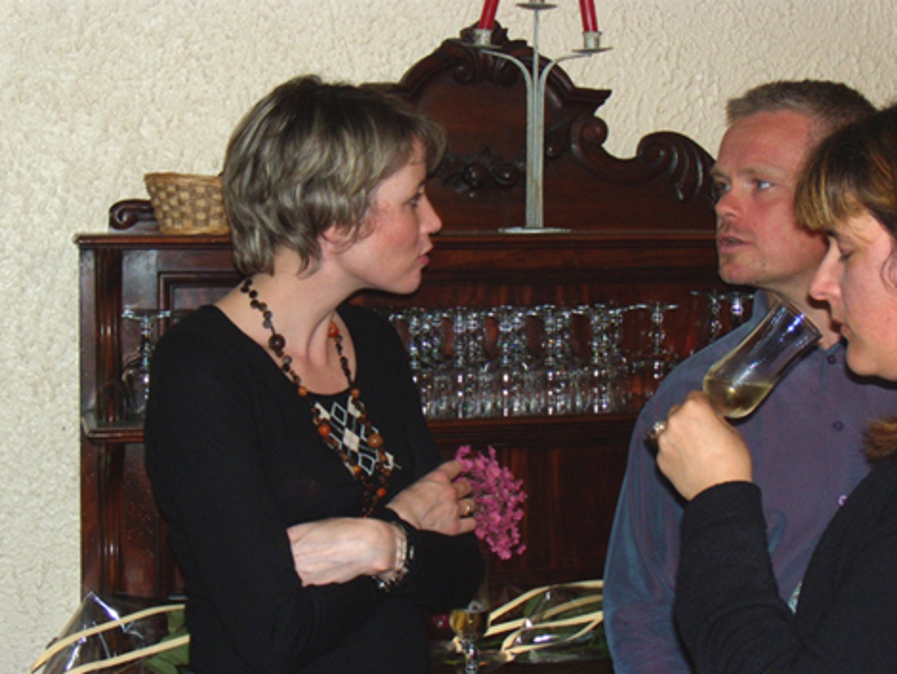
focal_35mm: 58
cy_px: 337
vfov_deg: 25.3
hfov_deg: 33.2
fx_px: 1504
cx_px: 448
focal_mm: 10.4
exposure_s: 1/30
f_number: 4
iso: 200
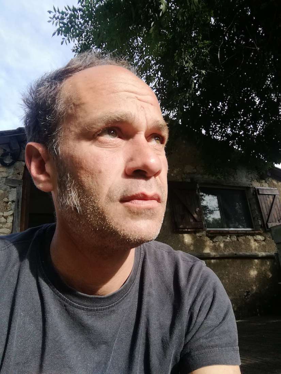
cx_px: 140
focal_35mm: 27
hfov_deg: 51.4
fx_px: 292
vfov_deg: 65.3
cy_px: 187
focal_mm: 2.82
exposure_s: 1/359
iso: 50
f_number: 2
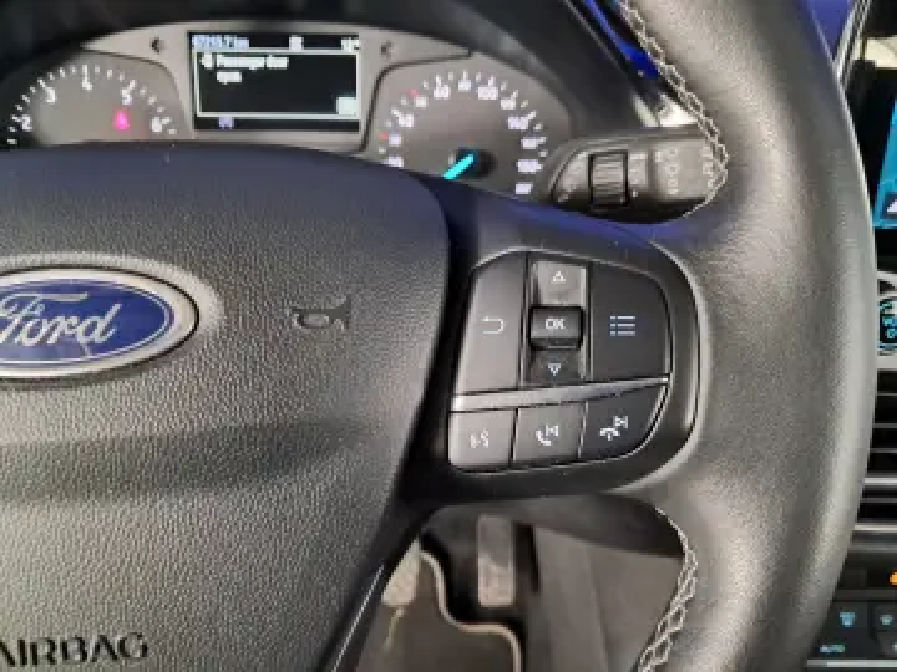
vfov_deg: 51.4
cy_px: 336
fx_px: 700
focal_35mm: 27
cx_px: 448
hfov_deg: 65.3
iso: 1250
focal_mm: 4
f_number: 1.8
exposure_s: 1/20
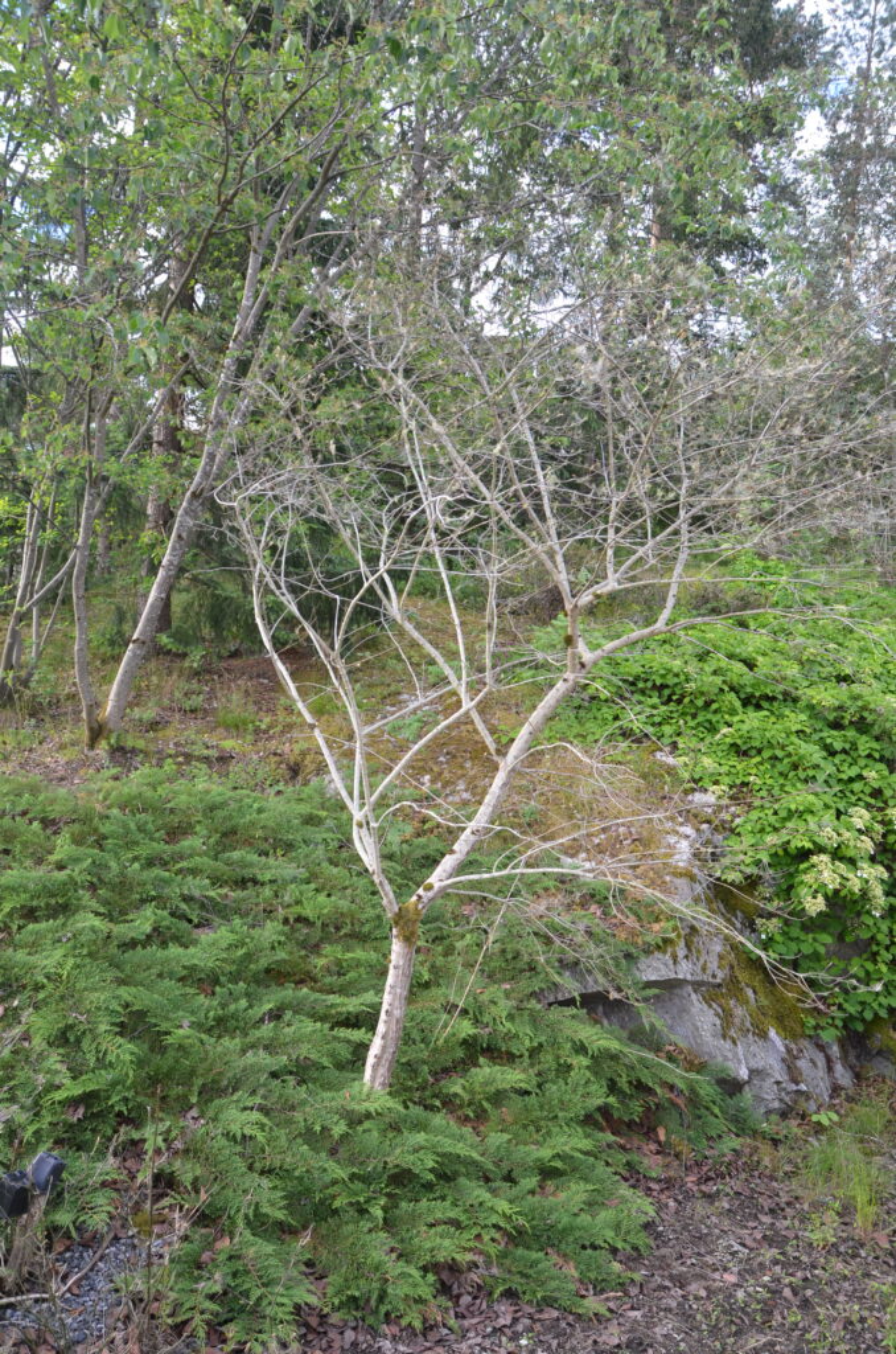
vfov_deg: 70.6
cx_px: 448
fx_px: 956
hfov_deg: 50.2
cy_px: 677
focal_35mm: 26
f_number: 5.6
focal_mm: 17
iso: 400
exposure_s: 1/125
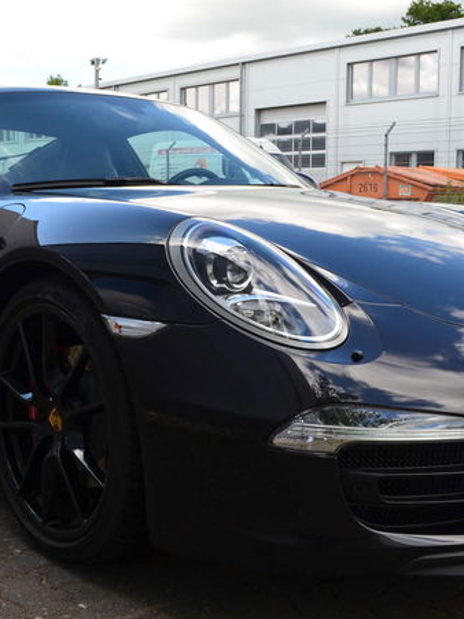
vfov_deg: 38.9
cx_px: 224
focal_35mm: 49
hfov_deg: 29.7
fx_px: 876
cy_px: 312
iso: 200
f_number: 10
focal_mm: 20
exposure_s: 1/60
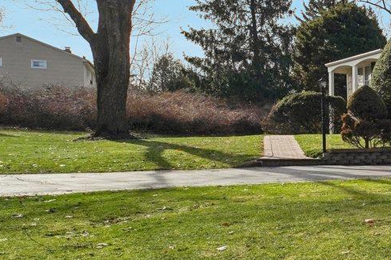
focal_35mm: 58
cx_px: 724
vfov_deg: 23.3
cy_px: 147
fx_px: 630
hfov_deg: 21.1
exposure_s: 1/1250
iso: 400
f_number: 8
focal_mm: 14
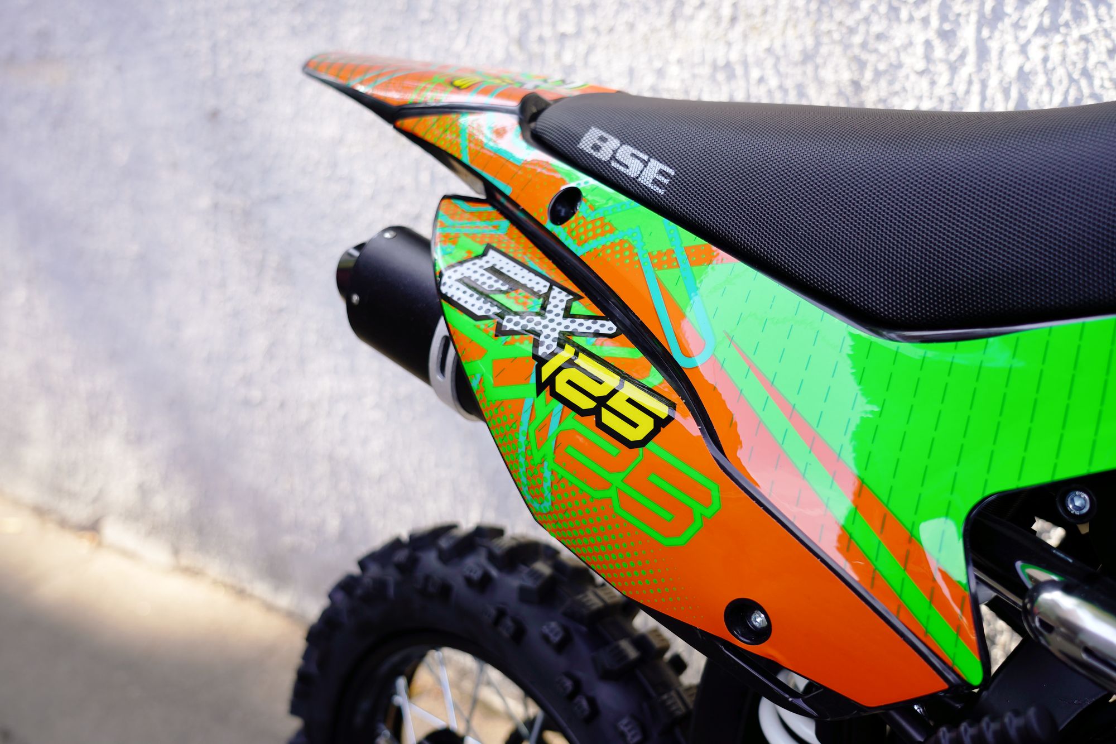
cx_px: 558
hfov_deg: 48.5
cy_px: 372
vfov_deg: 33.4
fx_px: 1240
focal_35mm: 40
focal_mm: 40
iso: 100
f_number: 4
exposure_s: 1/160
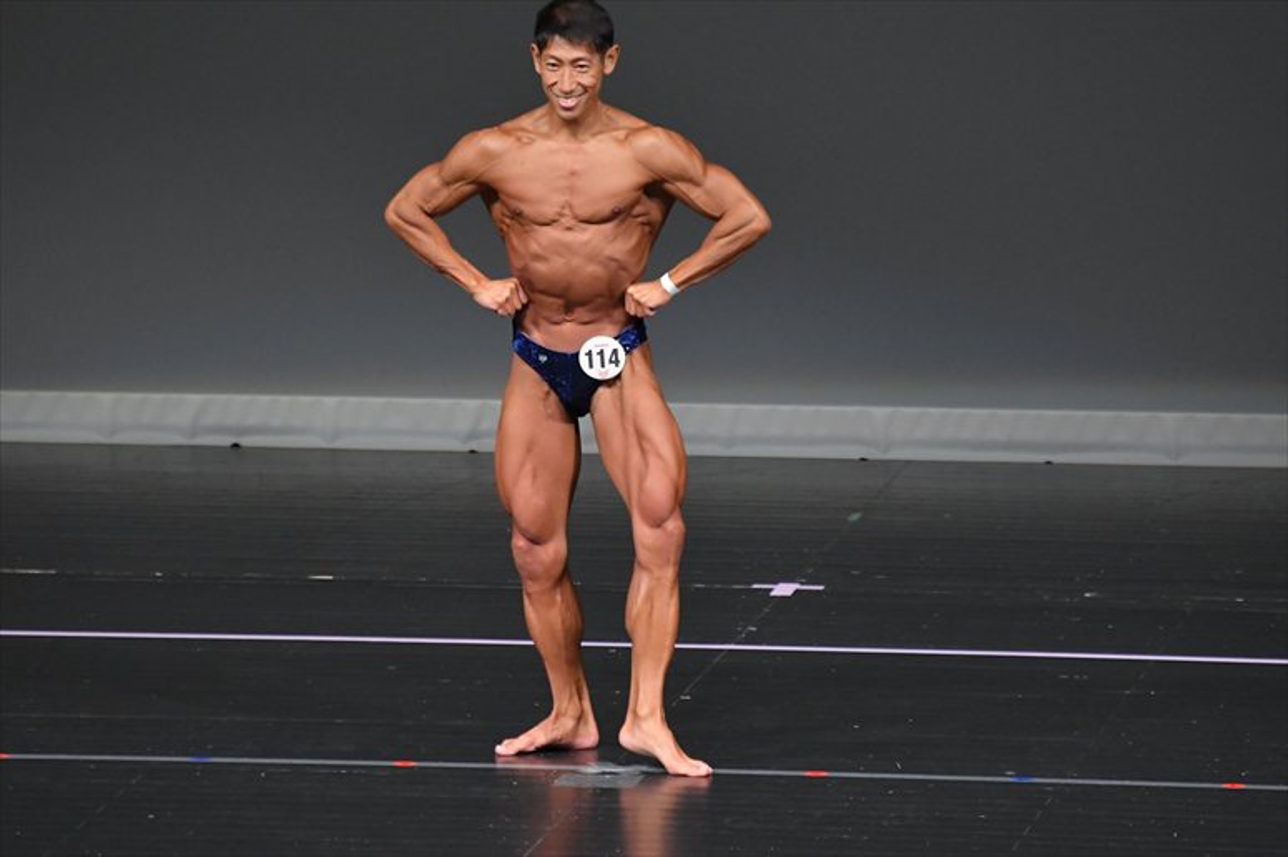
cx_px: 644
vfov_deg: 3.1
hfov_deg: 4.6
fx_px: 16092
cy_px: 428
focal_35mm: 450
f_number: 5.6
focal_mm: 300
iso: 4000
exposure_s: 1/400
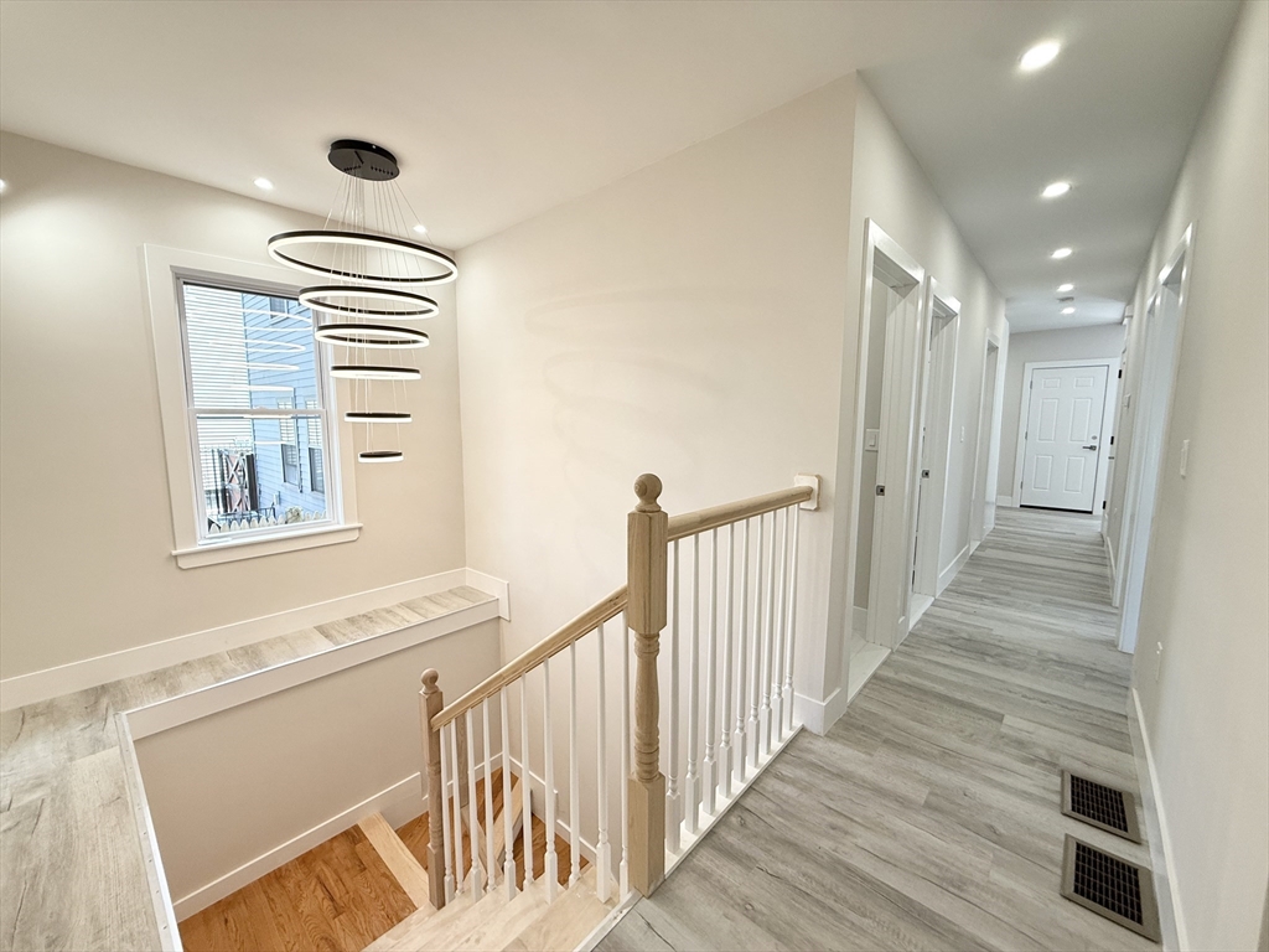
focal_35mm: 14
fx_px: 513
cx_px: 634
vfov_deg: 85.7
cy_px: 476
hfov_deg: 102.1
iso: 80
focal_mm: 2.22
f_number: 2.2
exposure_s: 1/120
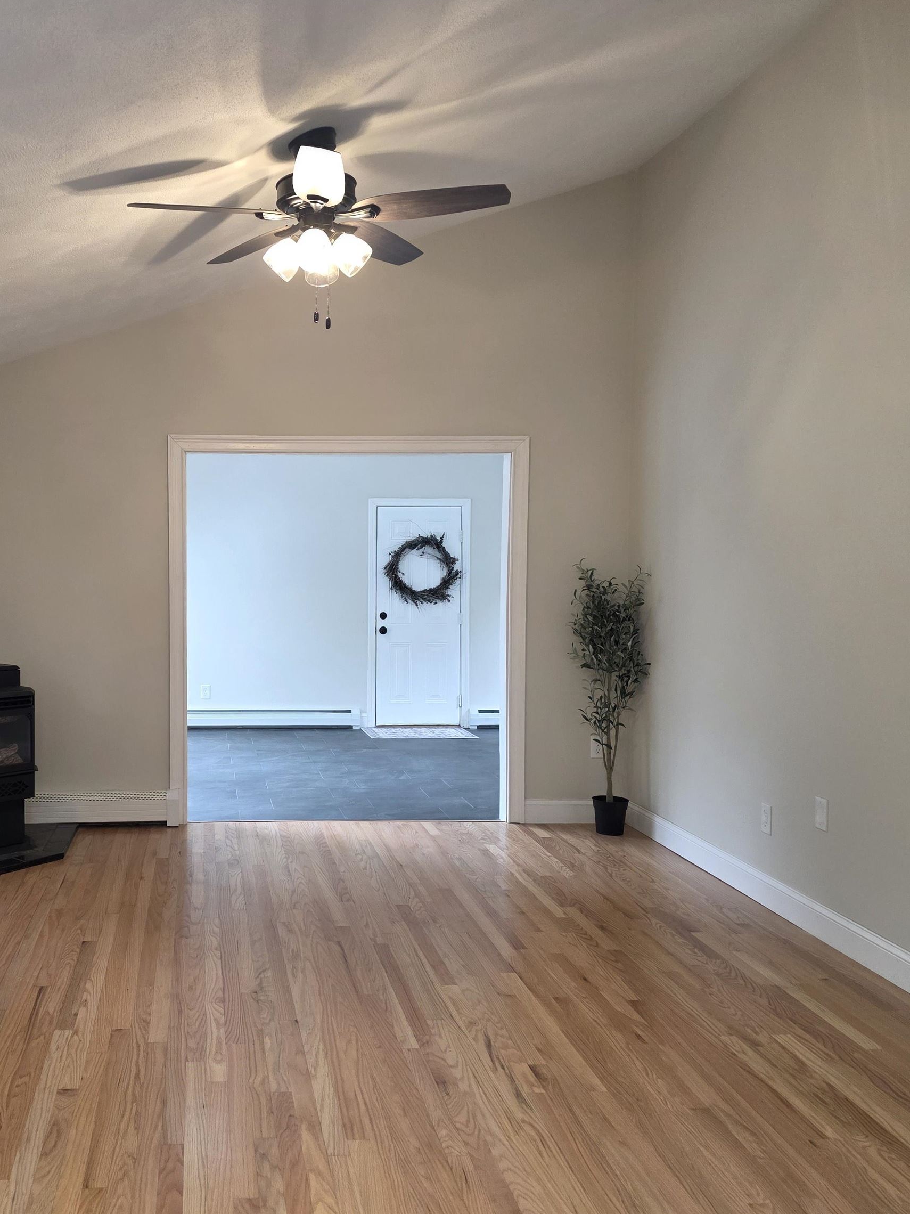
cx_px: 272
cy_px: 601
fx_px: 1087
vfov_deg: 58.4
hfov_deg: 44.5
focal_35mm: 31
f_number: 1.7
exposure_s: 1/120
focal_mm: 6.3
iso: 250
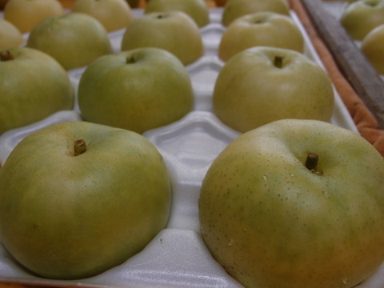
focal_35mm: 28
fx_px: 311
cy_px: 144
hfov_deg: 63.4
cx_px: 192
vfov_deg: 49.7
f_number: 2.2
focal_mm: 6
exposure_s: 1/100
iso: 100
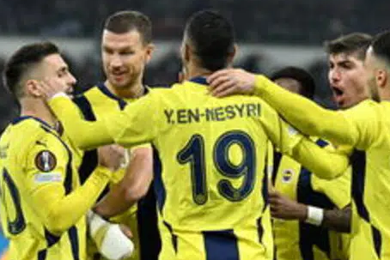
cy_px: 254
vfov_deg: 3.6
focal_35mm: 381
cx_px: 371
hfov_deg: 5.4
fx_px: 4129
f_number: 2.8
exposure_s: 1/2000
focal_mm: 135
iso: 1250
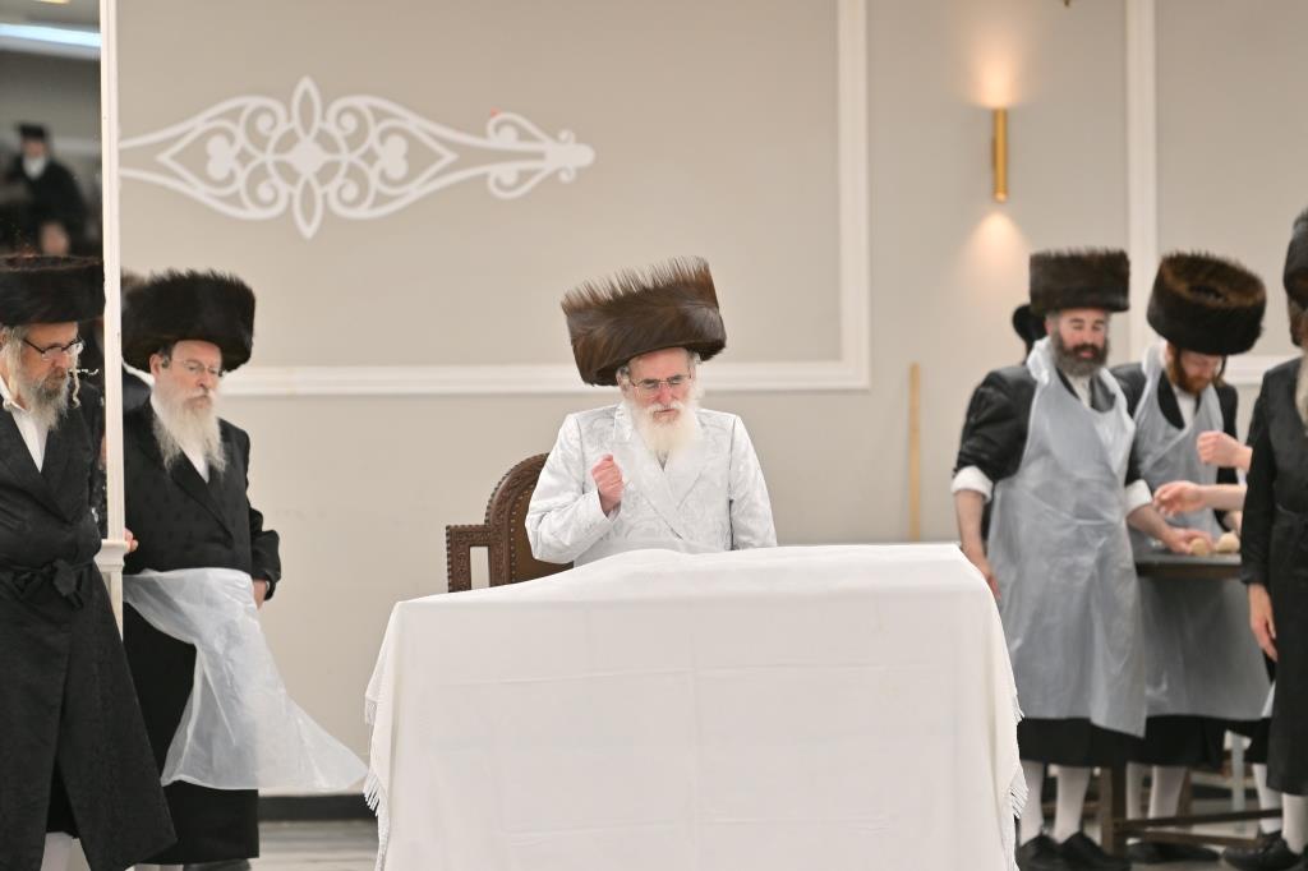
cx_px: 654
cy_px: 436
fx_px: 10896
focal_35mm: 300
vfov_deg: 4.6
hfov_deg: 6.9
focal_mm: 200
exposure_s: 1/200
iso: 160
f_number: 2.8
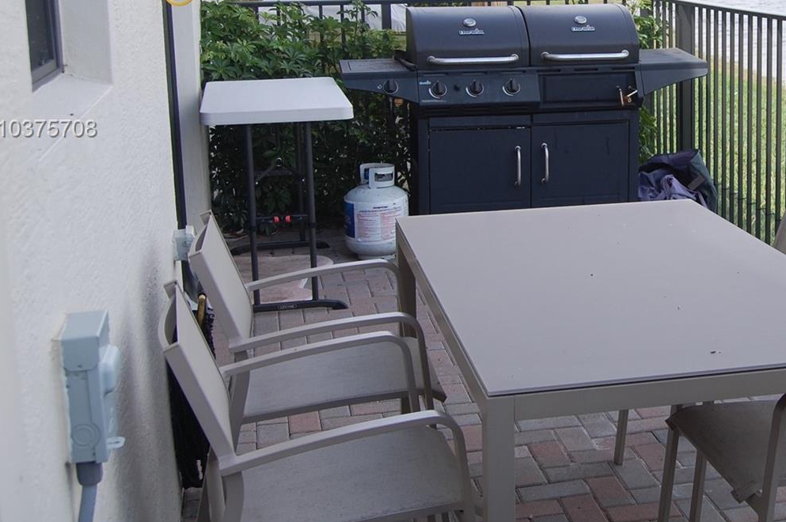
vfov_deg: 23.1
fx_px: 1265
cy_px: 130
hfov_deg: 33.7
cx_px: 609
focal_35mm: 58
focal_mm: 24
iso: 200
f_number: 7.1
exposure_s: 1/200
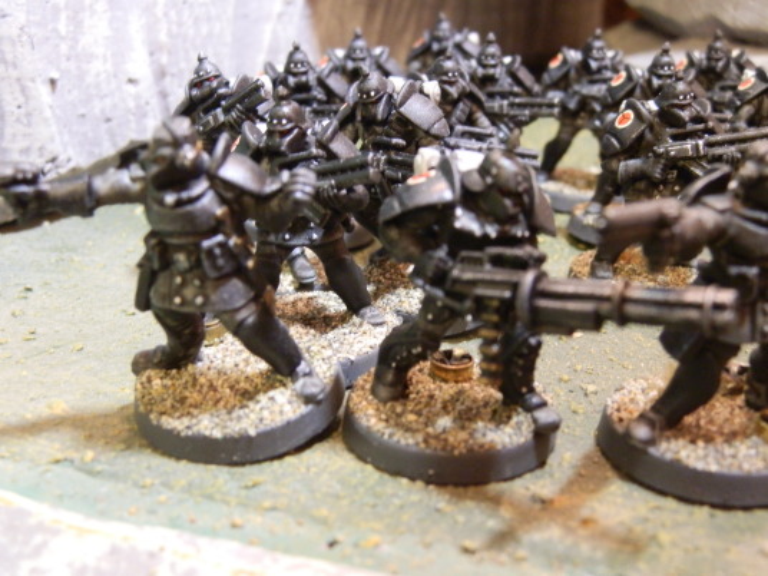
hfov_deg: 44.8
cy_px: 288
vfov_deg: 34.3
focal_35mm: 42
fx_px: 932
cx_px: 384
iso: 400
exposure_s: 1/8
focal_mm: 7.64
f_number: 3.4
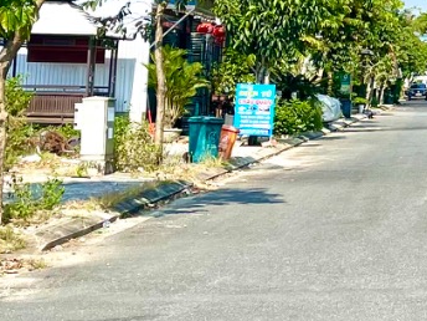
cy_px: -117
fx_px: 1530
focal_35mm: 124
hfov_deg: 14.9
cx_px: 607
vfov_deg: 11.6
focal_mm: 5.1
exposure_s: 1/2660
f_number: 1.6
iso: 32
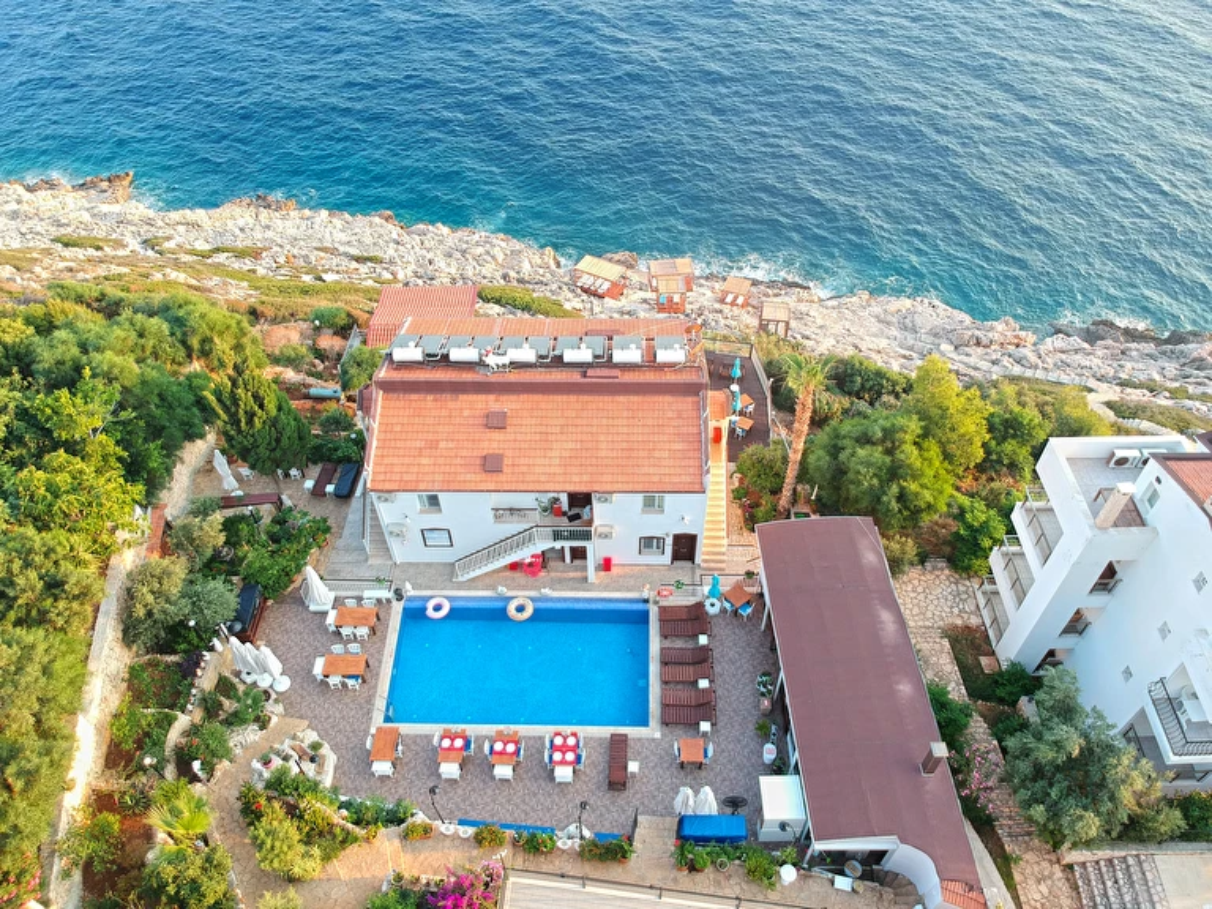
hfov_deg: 69.4
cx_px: 606
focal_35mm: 25
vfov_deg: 54.9
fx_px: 875
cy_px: 454
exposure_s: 1/100
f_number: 2.6
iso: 100
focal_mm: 4.49
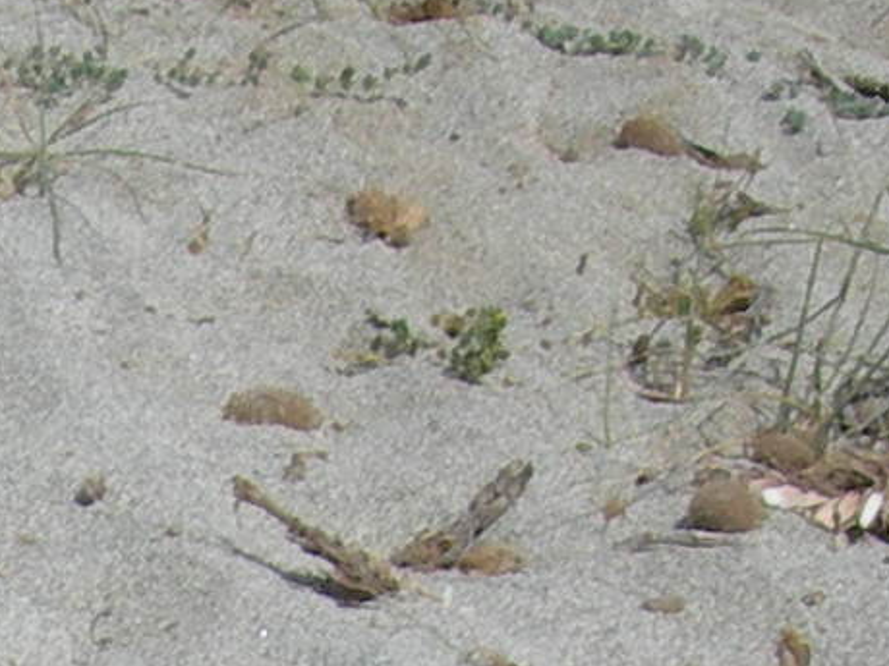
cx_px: -1063
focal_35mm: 254
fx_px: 6523
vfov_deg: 5.5
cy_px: 2091
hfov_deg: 7.4
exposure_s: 1/1046
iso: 50
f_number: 4.8
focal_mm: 7.8
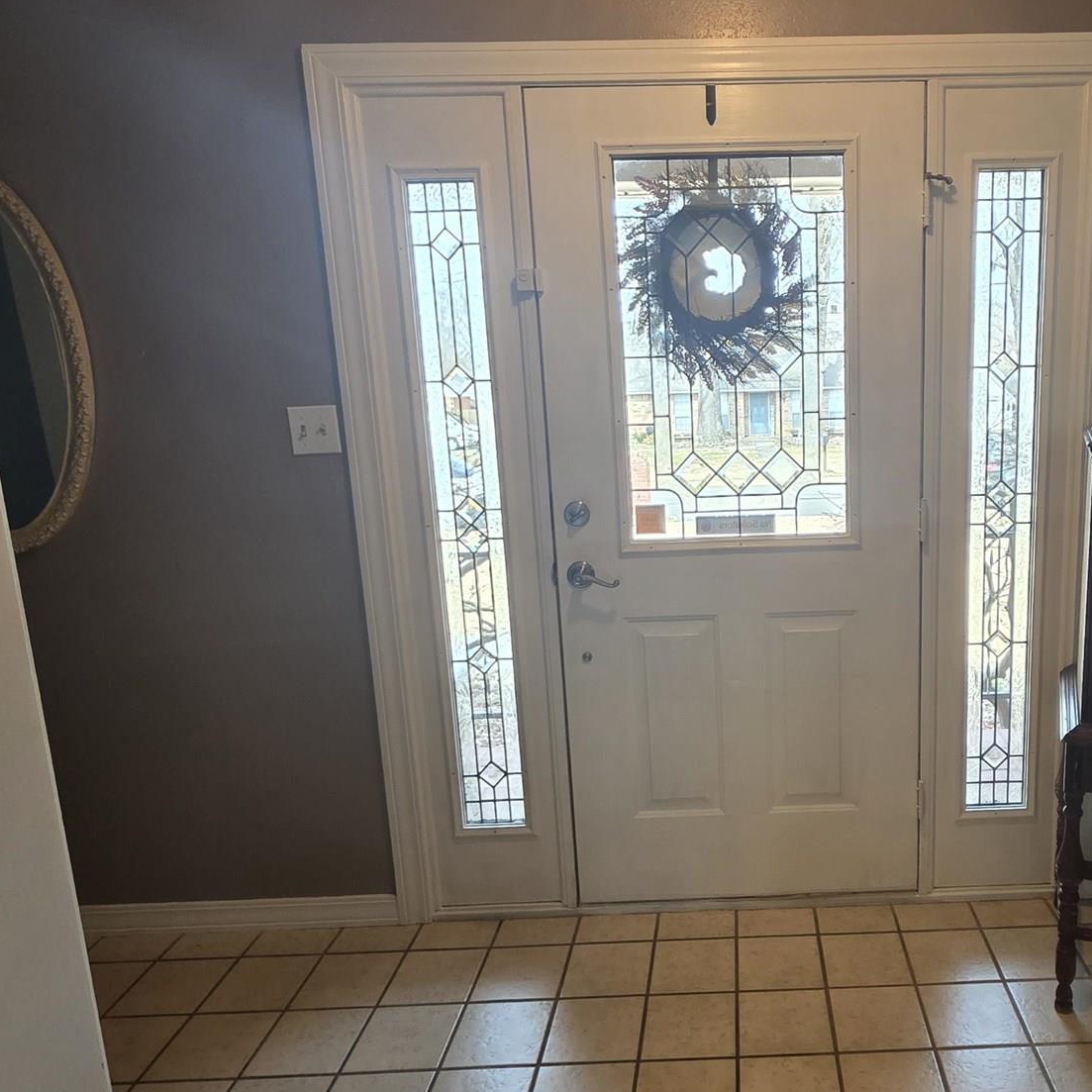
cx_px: 748
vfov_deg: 65.0
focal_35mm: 24
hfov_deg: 63.0
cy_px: 577
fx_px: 857
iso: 160
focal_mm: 2.2
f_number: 1.9
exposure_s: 1/120
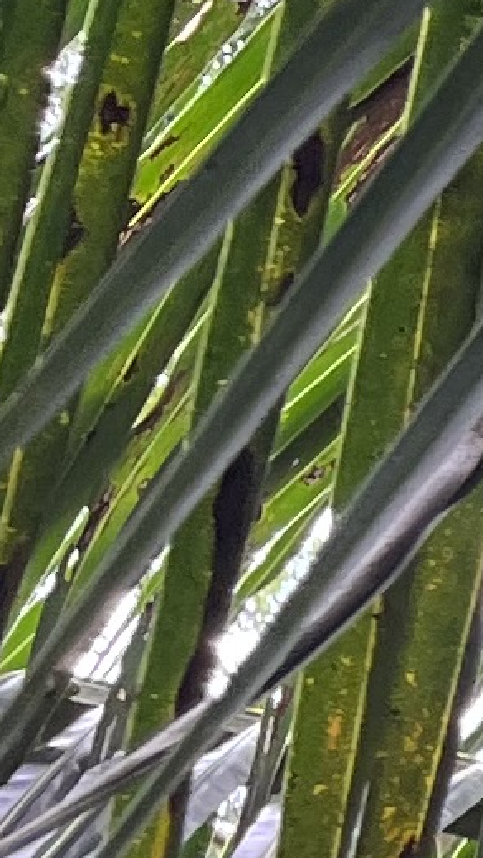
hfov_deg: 4.1
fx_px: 5008
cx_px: 3186
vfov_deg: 9.5
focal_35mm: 220
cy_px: 1344
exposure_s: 1/121
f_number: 1.6
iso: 100
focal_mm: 5.1
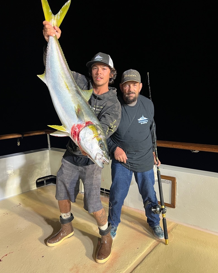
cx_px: 111
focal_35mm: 28
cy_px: 146
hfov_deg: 51.5
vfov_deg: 62.1
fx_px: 226
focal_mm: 5.7
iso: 200
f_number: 1.5
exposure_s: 1/60
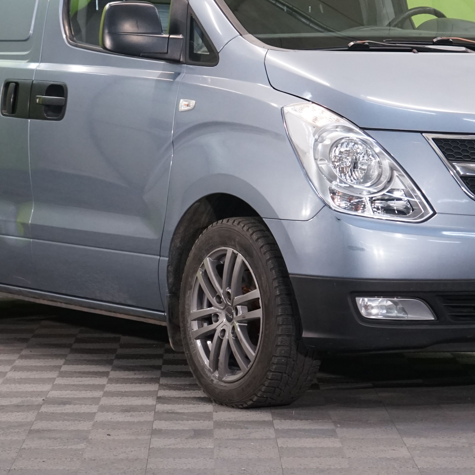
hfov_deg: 11.7
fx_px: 2313
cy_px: 133
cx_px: 257
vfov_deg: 11.7
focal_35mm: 149
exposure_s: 1/100
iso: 2000
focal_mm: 70
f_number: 5.6
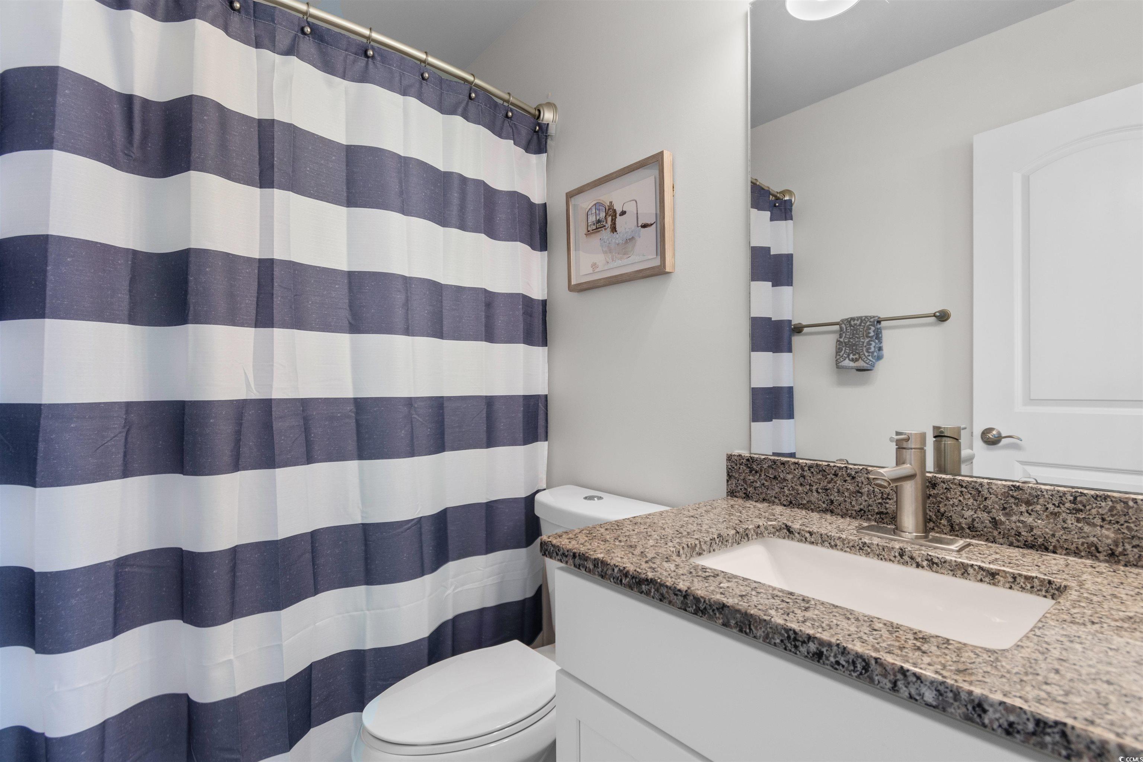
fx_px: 540
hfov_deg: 93.3
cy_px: 381
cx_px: 572
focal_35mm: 17
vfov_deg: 70.4
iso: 100
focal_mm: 11.5
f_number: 4.8
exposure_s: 1/1.25
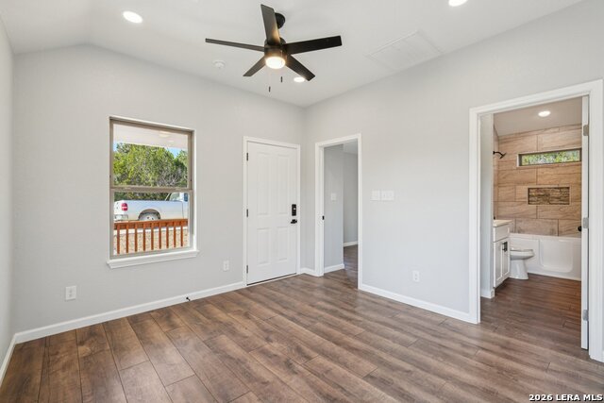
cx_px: 302
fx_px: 268
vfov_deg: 73.8
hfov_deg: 96.7
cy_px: 202
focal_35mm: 16
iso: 400
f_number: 8
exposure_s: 1/45
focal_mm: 16
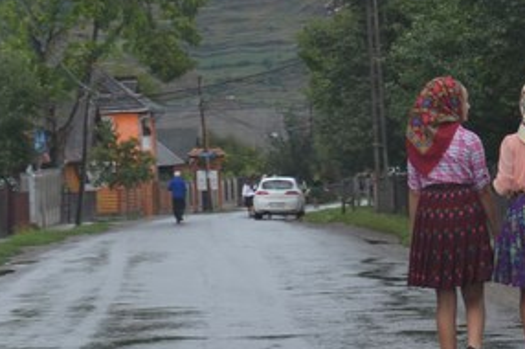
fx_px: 3059
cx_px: 108
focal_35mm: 210
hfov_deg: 9.8
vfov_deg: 6.5
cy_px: -98
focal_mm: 50
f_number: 5.6
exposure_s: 1/125
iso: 220
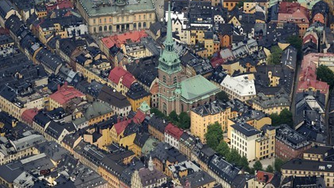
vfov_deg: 5.5
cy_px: 77
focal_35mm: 221
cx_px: 167
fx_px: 1958
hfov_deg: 9.8
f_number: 2.8
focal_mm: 140
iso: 100
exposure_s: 1/2500
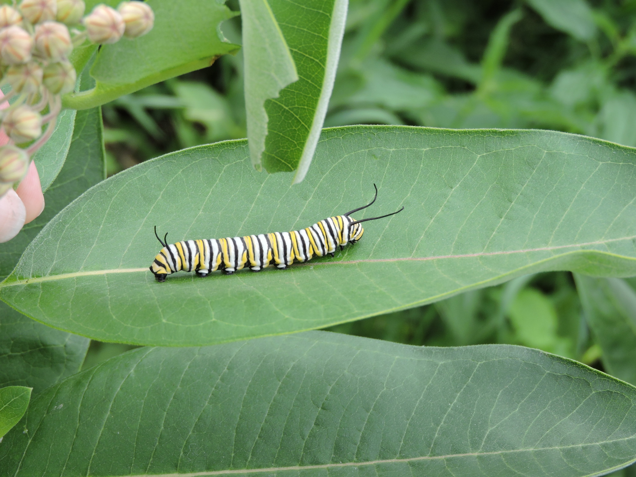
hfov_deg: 18.7
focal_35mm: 105
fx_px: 1929
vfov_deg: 14.1
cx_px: 318
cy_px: 238
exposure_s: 1/160
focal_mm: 18.8
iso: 100
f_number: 4.8
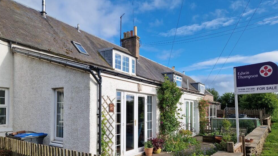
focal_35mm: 26
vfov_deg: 43.7
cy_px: 105
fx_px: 192
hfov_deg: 71.9
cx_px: 141
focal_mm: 5.4
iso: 50
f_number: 1.8
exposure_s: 1/1228
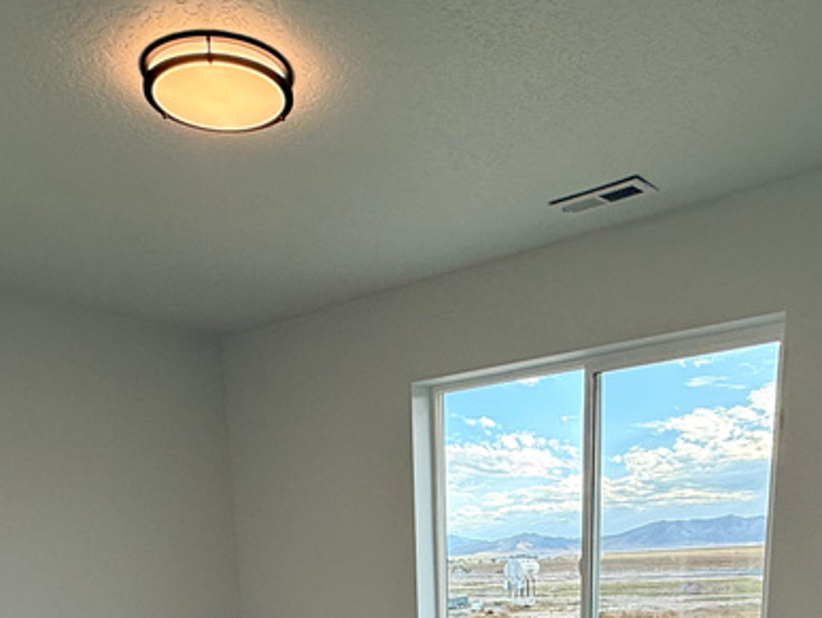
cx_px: 433
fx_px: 879
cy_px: 777
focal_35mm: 37
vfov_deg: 31.2
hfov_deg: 50.1
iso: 64
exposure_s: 1/183
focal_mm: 2.22
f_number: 2.2
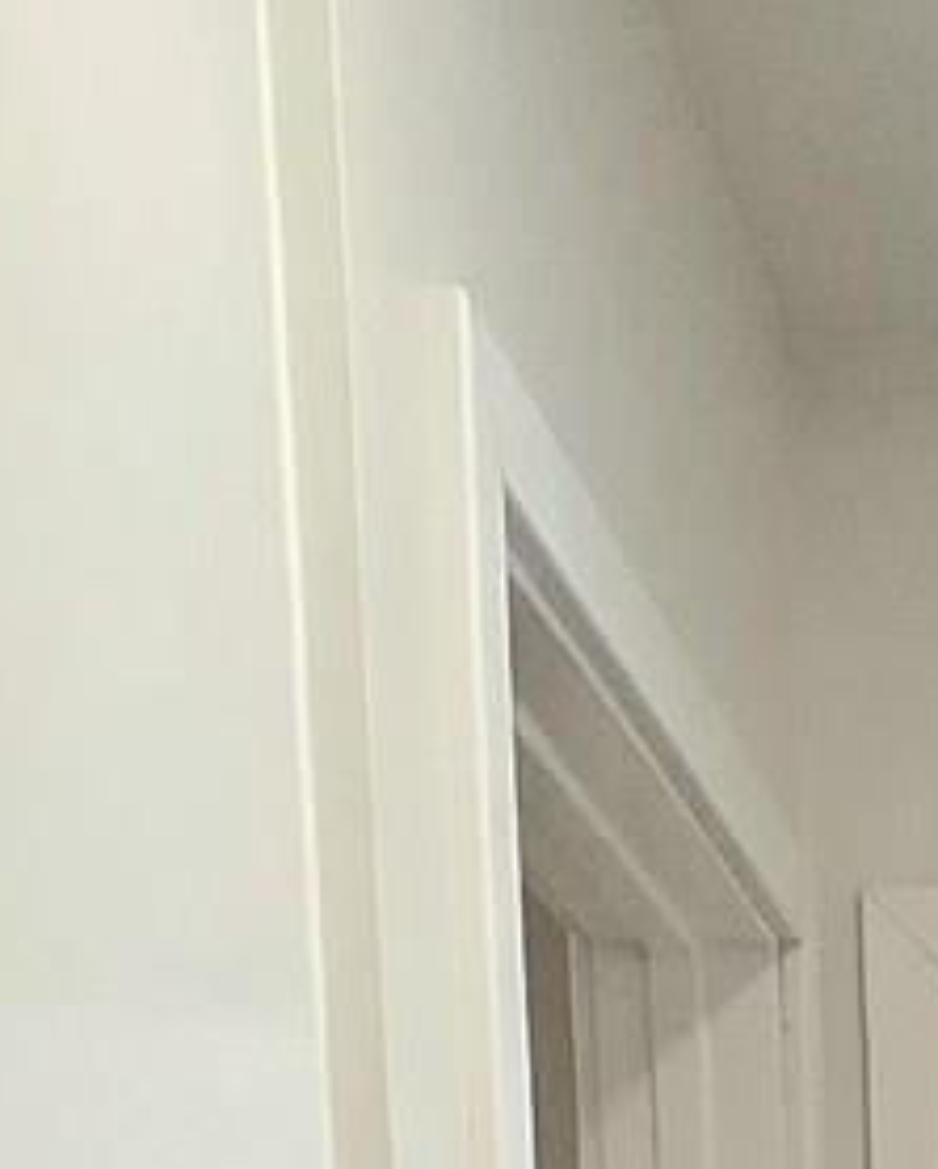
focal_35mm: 105
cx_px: 1733
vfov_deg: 14.0
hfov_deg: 13.1
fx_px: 3638
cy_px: 2620
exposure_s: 1/60.2
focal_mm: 1.7
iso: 64
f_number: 2.2
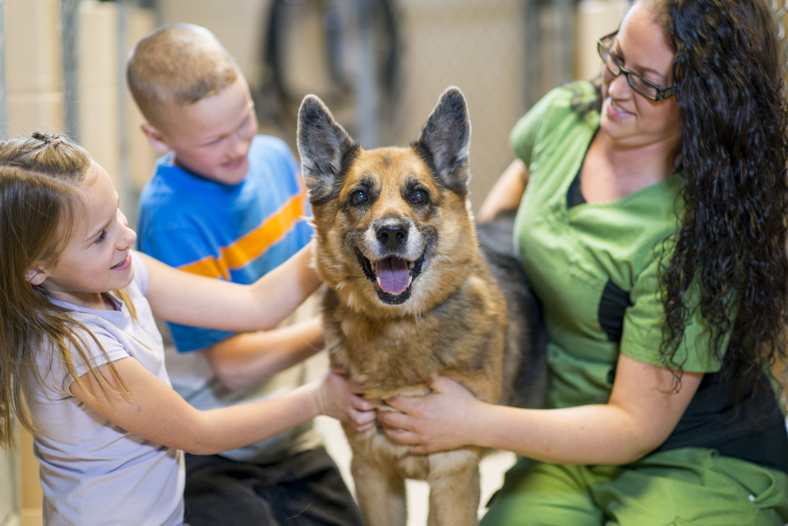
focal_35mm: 85
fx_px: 1861
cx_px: 394
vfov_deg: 16.1
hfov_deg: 23.9
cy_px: 263
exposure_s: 1/160
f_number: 1.8
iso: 400
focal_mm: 85
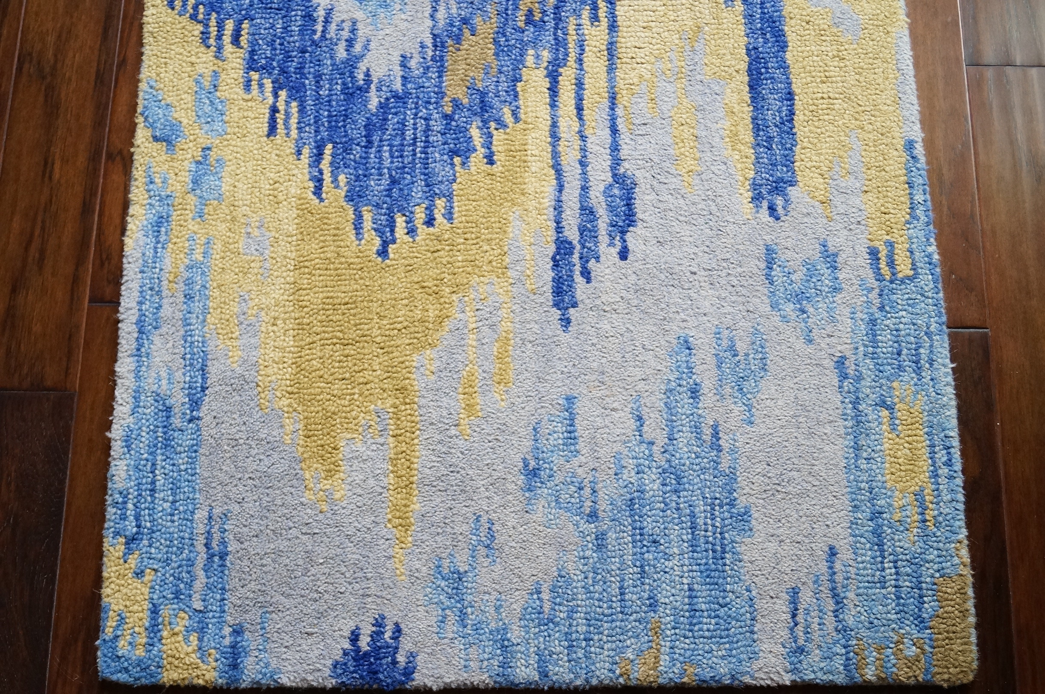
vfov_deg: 36.8
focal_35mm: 36
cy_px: 347
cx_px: 522
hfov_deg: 53.2
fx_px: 1043
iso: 1000
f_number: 4
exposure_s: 1/60
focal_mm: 24
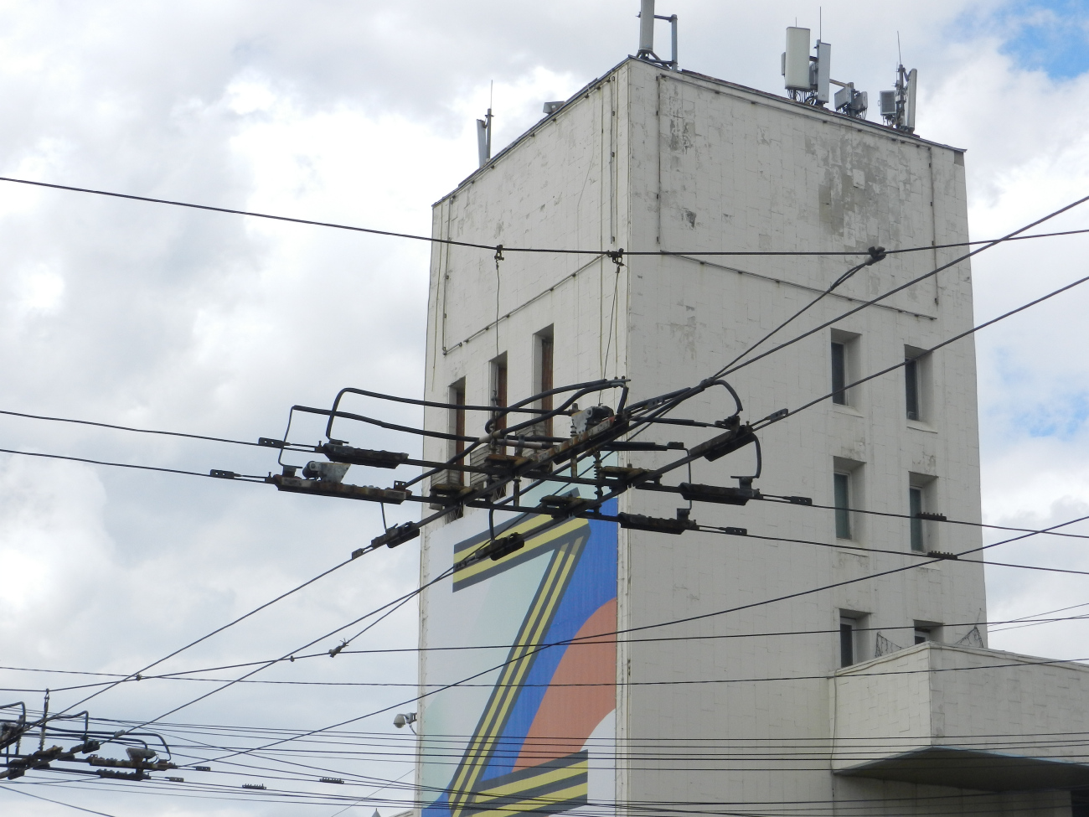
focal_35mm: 76
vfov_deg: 19.4
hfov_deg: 25.7
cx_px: 544
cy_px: 408
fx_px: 2391
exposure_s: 1/1000
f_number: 4.8
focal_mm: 13.5
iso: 200
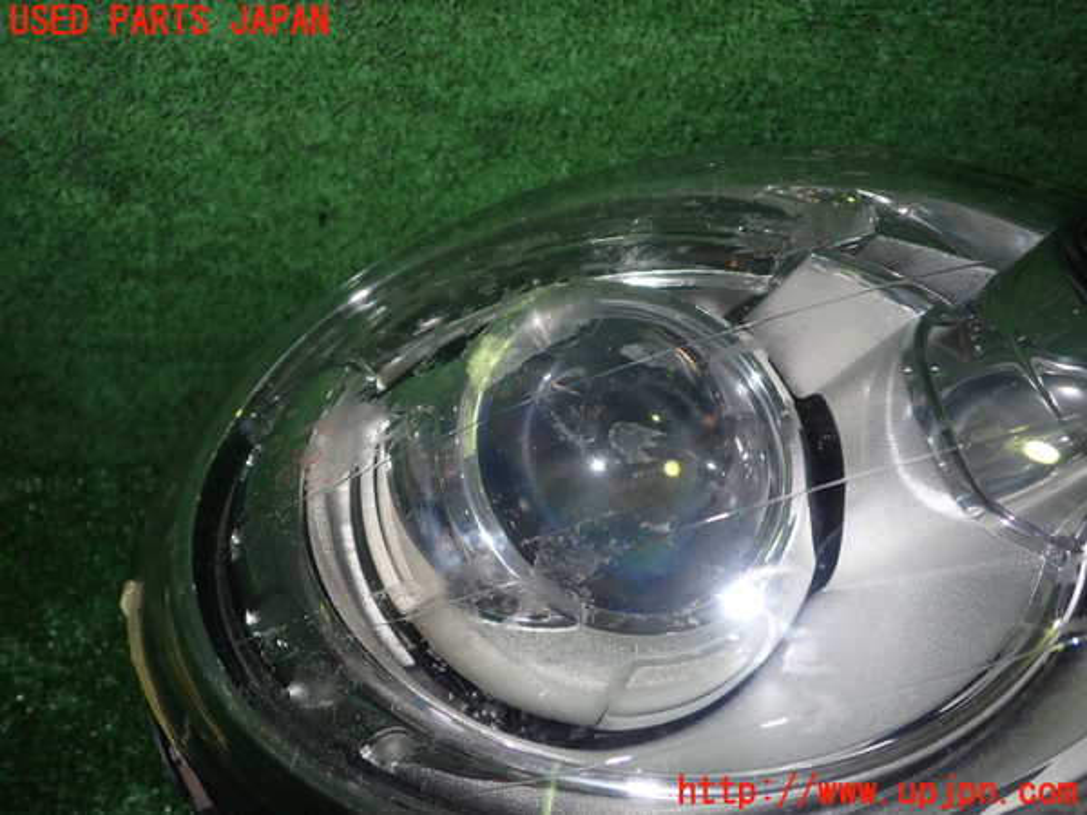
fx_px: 942
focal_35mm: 30
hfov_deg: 60.0
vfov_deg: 46.8
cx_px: 544
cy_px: 408
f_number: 6.3
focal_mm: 5.4
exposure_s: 1/30
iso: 200
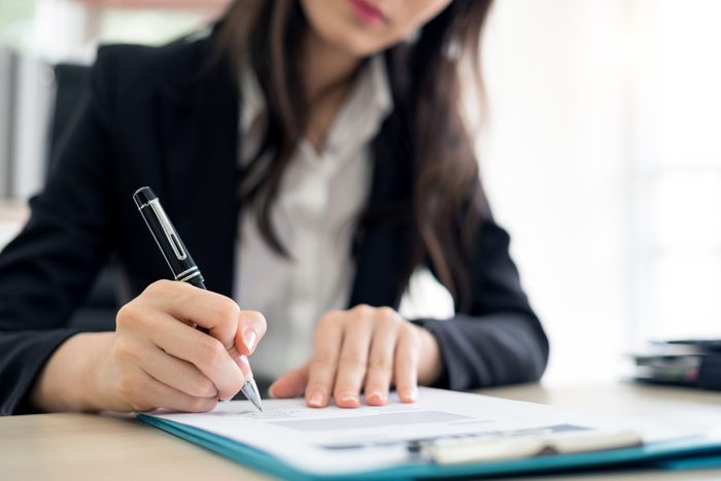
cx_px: 360
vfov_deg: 27.0
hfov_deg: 39.6
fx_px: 1002
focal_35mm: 50
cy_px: 240
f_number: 2.2
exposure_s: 1/640
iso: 500
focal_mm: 50
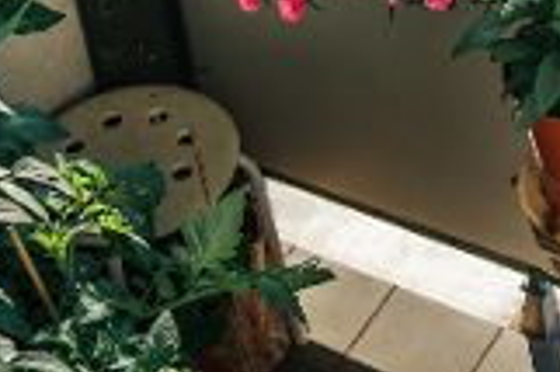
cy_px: -136
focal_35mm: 98
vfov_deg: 13.4
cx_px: 654
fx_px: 1523
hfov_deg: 19.7
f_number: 8
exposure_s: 1/60
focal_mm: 35
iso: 100
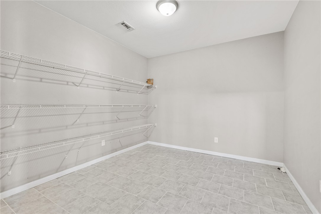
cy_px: 107
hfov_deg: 96.8
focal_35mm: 16
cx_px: 160
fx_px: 143
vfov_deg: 73.7
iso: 200
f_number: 9
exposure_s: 6
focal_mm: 16
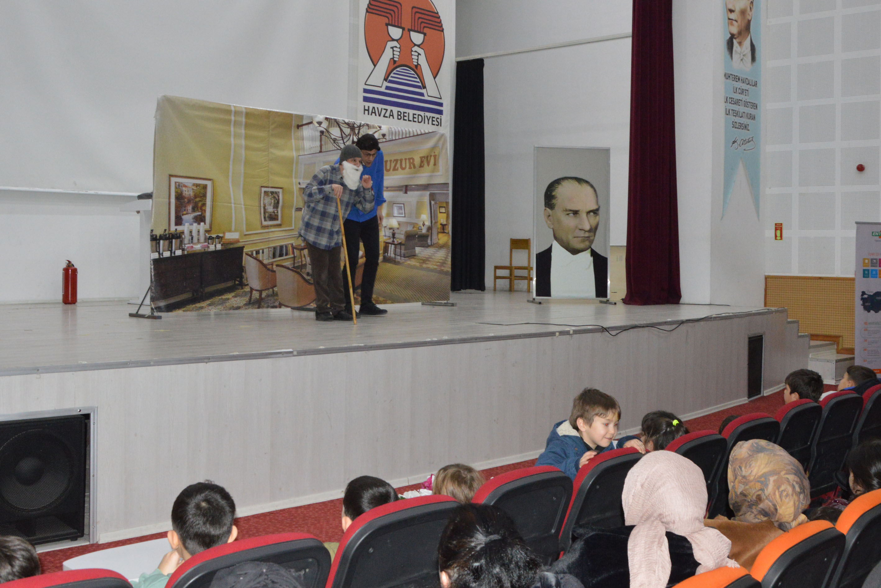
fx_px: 808
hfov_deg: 57.2
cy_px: 294
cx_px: 440
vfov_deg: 40.0
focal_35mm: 33
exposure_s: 1/60
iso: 1600
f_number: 10
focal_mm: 22
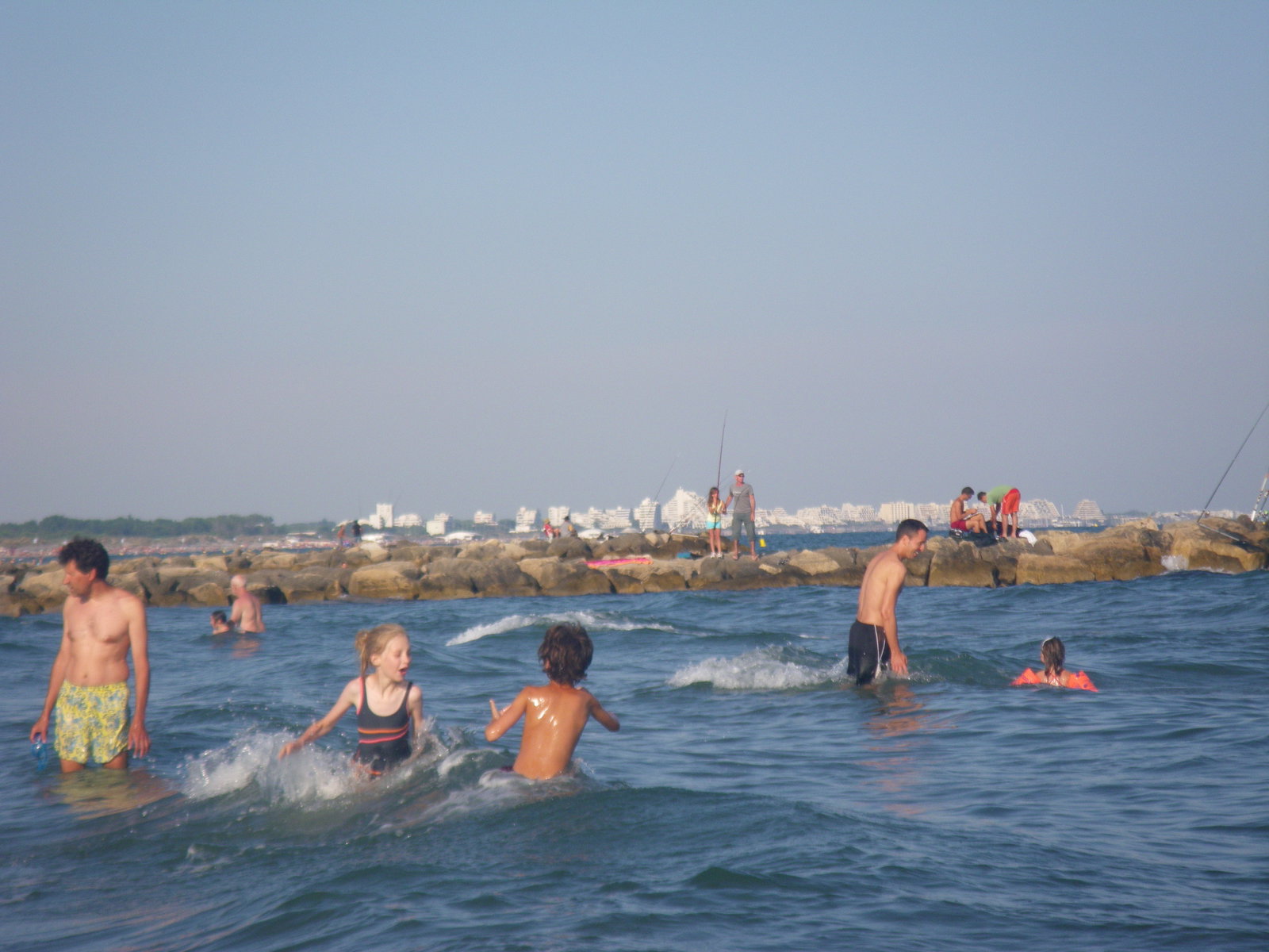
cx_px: 634
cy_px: 476
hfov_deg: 14.1
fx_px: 5132
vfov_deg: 10.6
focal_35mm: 140
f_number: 5.5
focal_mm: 25
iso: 64
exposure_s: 1/320
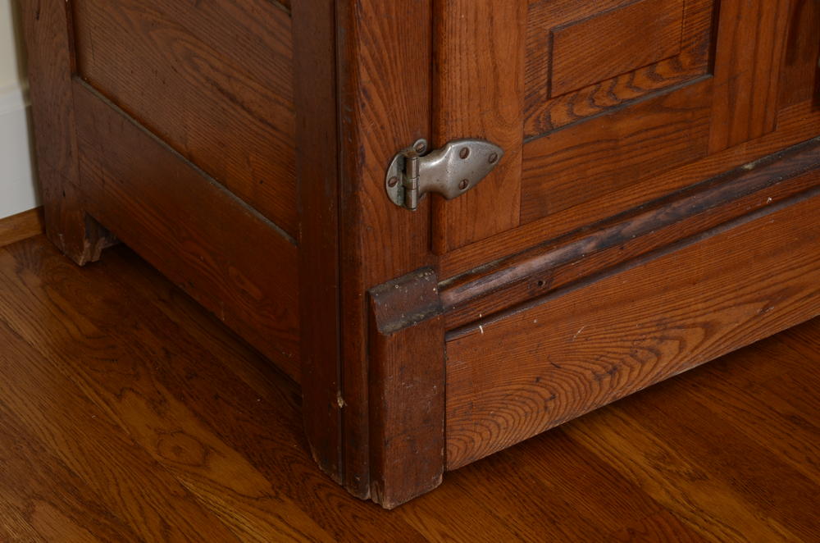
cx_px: 410
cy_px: 272
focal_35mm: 112
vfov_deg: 12.1
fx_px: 2557
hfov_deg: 18.2
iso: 100
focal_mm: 75
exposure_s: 1/80
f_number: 10
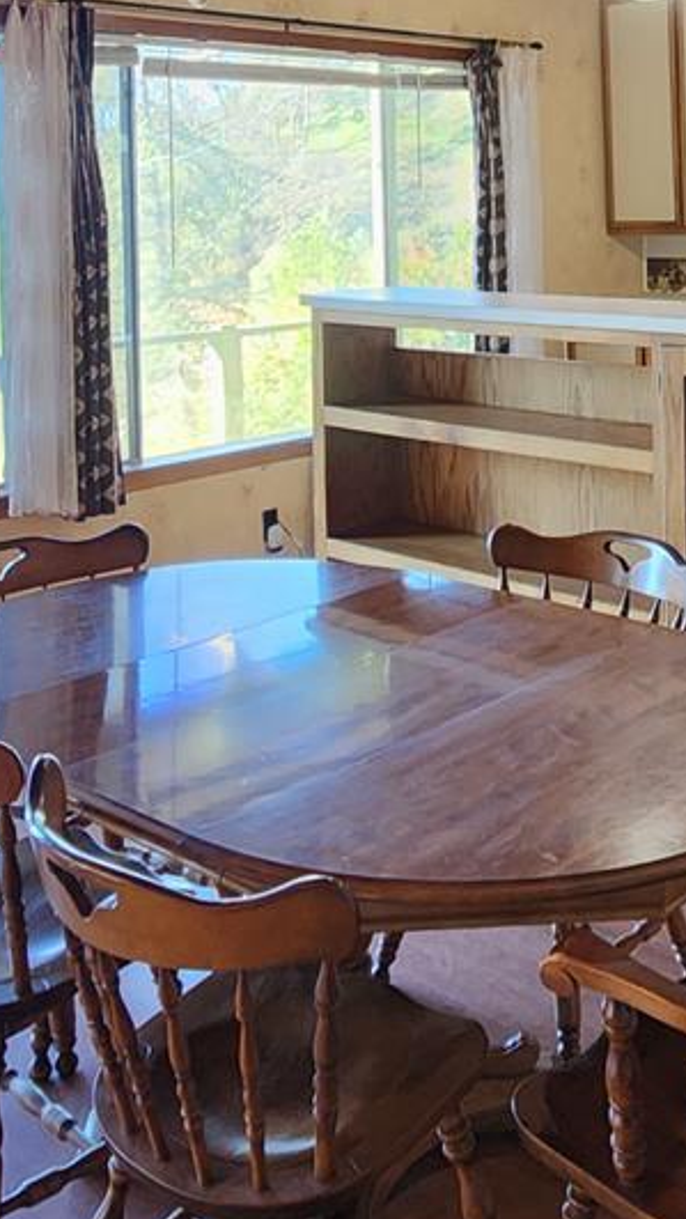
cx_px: 451
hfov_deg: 29.5
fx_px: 1292
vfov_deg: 47.2
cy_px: 209
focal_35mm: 40
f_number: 2.2
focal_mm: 2.2
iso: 250
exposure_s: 1/60
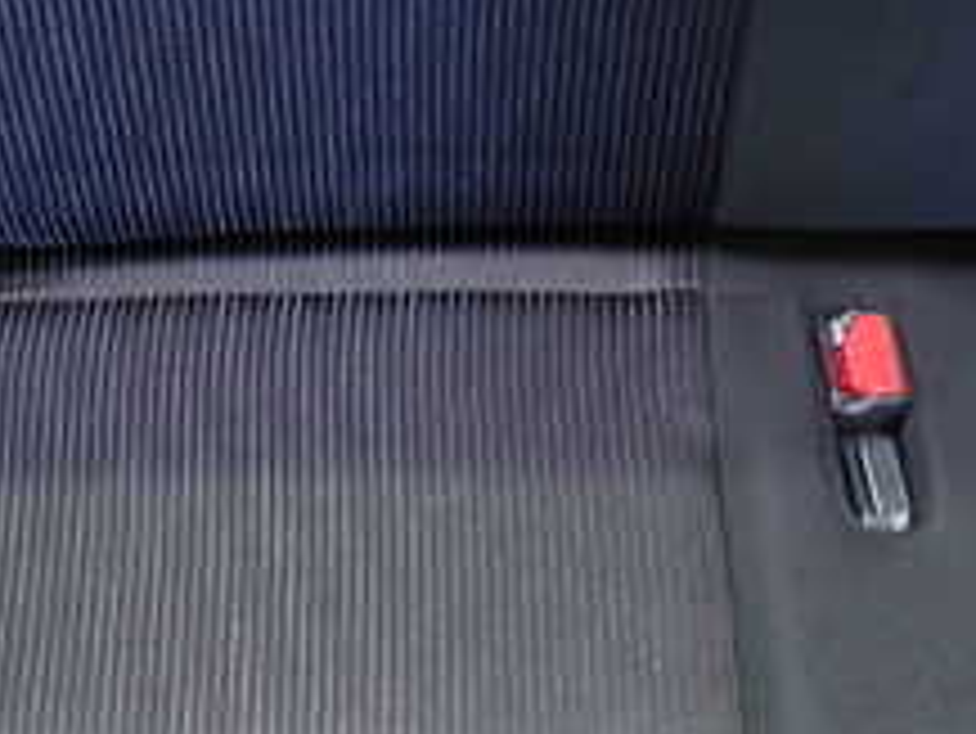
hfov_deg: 27.5
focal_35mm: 69
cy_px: 932
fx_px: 1947
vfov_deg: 19.8
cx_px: 175
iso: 500
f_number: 2
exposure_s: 1/30
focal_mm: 4.5
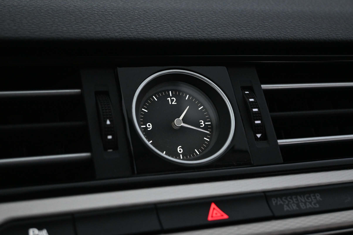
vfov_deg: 23.2
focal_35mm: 58
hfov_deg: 34.2
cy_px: 118
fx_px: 574
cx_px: 176
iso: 3600
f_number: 5.6
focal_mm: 39
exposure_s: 1/60
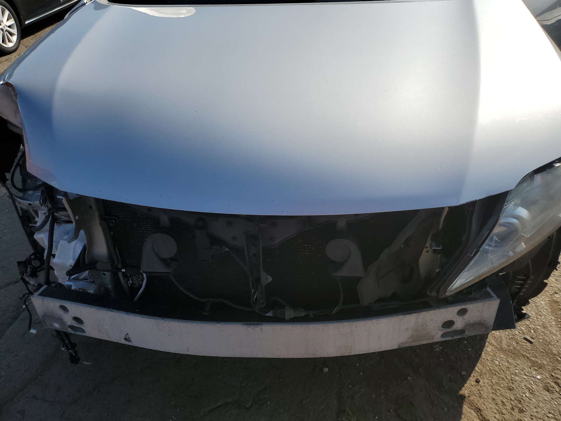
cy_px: 210
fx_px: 421
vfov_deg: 53.1
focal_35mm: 26
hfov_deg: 67.3
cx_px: 280
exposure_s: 1/5000
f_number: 1.5
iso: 50
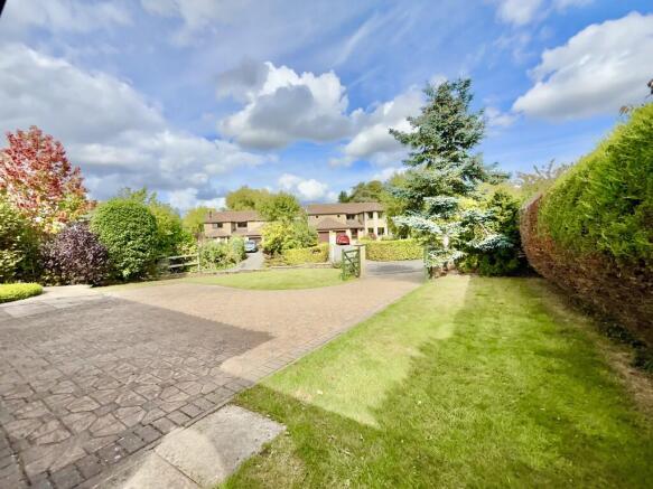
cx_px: 326
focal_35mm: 14
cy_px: 244
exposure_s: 1/2165
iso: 50
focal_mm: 2.22
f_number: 2.2
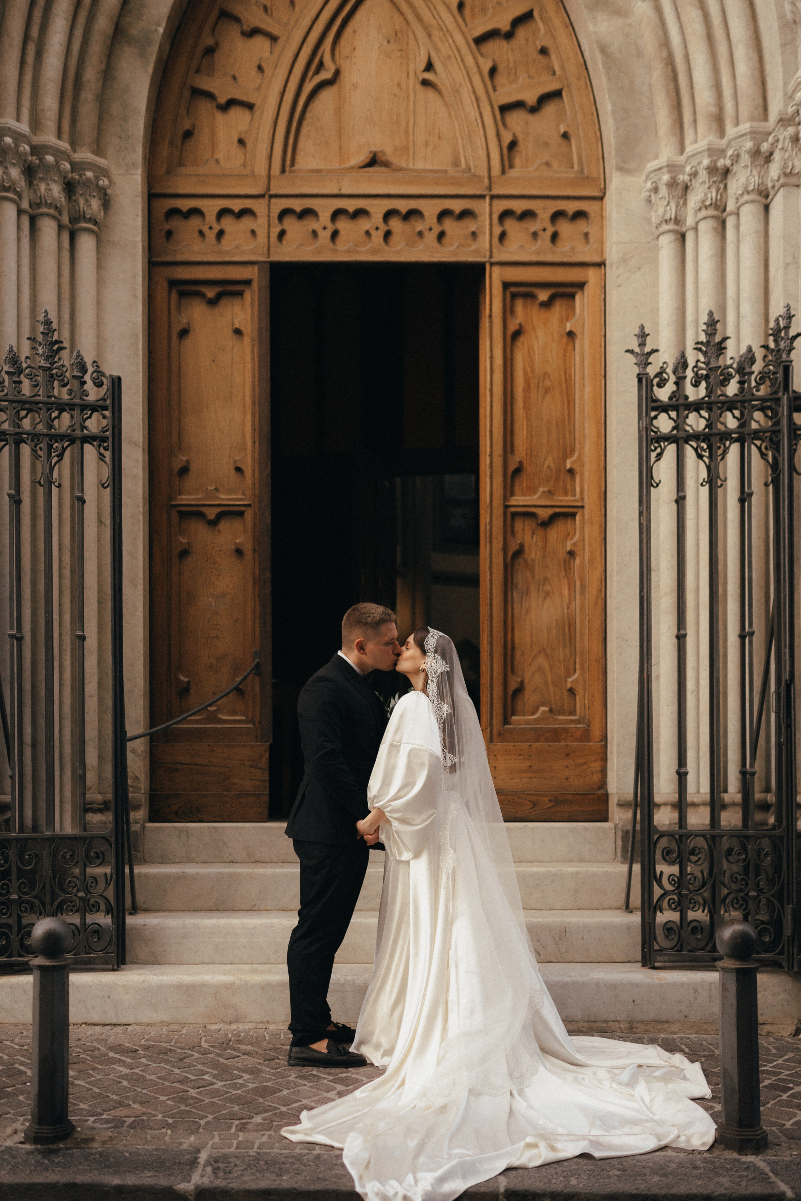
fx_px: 1168
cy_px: 600
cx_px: 400
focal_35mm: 35
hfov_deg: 37.9
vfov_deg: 54.4
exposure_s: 1/6400
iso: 800
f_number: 1.8
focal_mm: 35
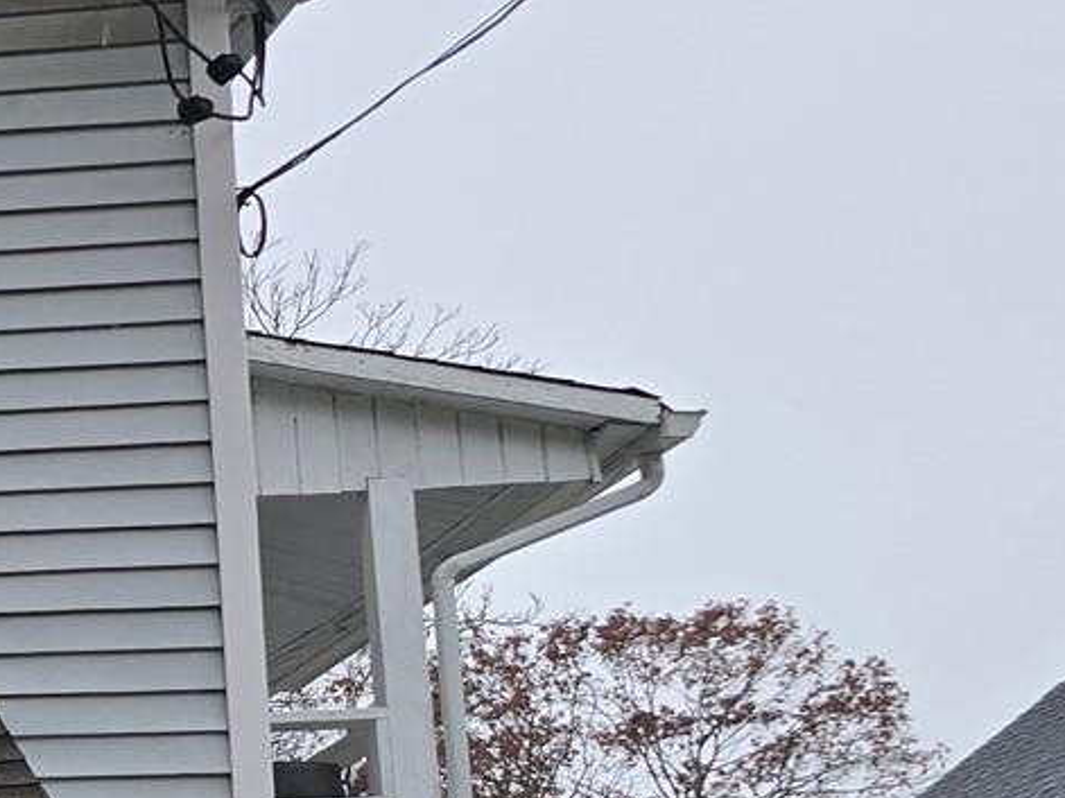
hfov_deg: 15.6
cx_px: -1060
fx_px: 3076
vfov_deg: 14.4
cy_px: 936
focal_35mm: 100
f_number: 1.7
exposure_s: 1/180
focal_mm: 6.3
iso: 50
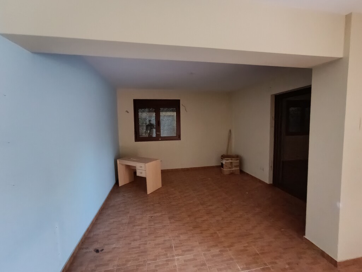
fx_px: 167
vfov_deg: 78.1
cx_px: 181
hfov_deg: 94.5
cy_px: 136
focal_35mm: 16
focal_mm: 1.65
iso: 1600
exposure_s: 1/10
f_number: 2.2
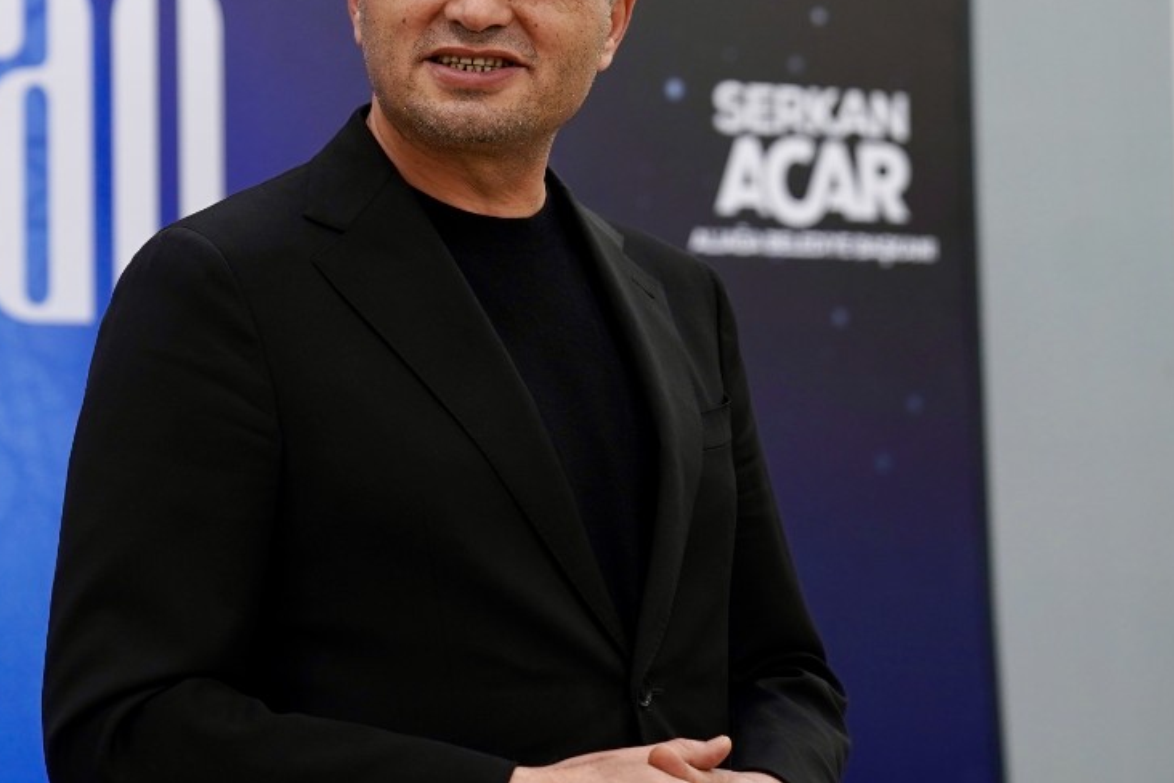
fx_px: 3848
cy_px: 177
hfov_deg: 17.1
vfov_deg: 11.6
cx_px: 104
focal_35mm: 118
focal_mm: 54
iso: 640
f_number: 2.8
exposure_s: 1/200
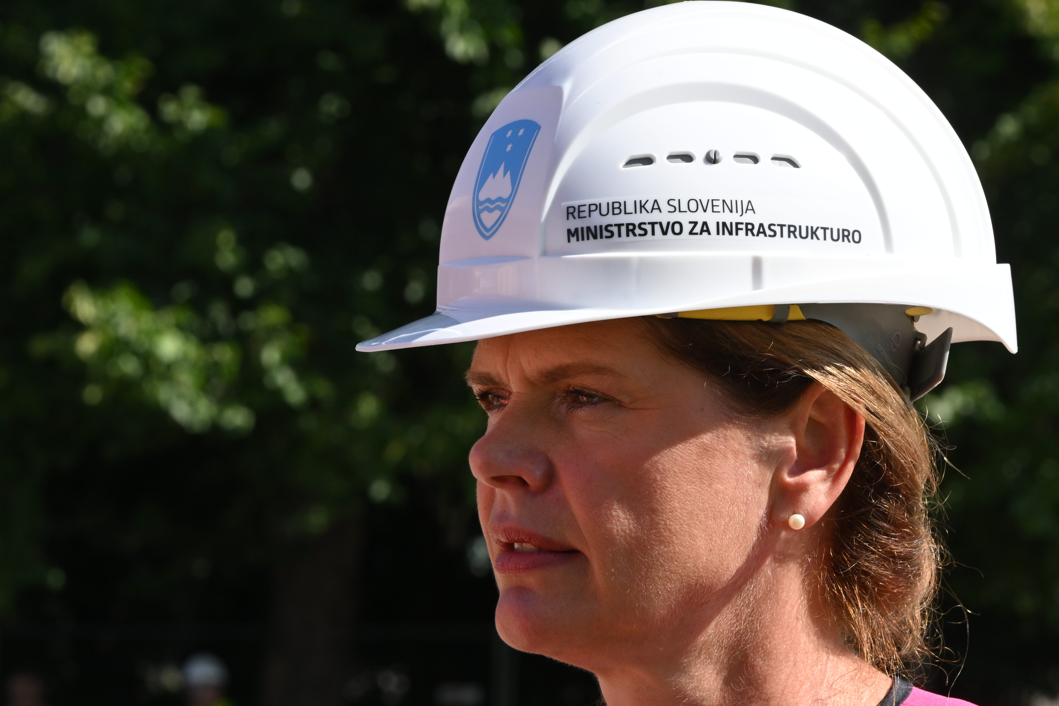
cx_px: 636
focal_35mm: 183
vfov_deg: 7.5
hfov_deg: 11.2
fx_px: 5383
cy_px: 429
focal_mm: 135
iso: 640
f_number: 14
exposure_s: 1/500
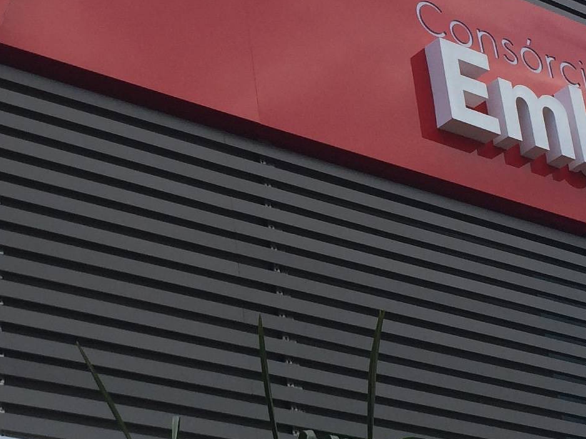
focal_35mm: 101
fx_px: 1710
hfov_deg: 19.4
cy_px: 129
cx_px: 305
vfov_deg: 14.6
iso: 32
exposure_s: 1/1412
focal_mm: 4.15
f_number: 2.2
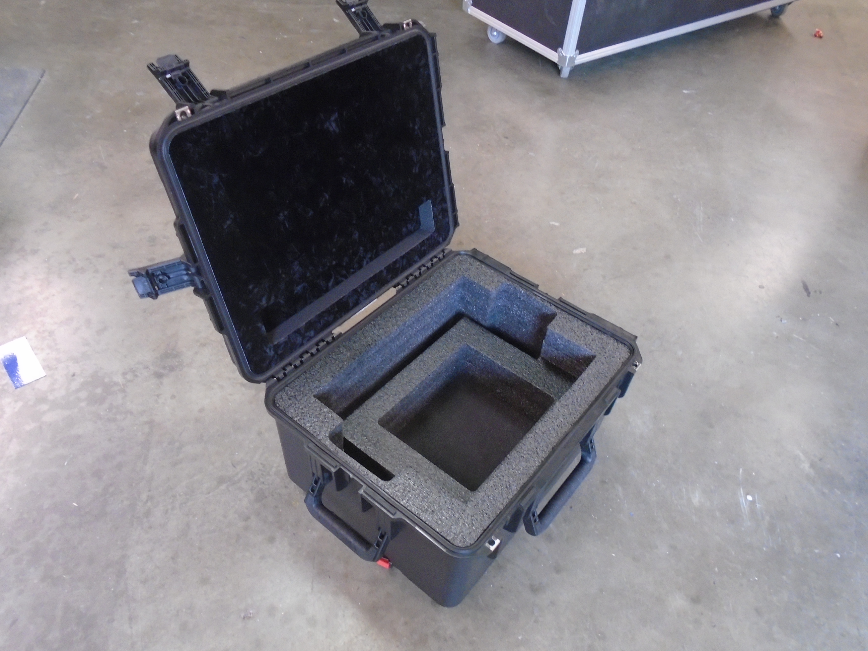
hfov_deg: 67.3
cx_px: 434
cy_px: 326
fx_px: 652
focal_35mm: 26
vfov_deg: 53.1
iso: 400
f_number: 3.2
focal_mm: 4.6
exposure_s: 1/13
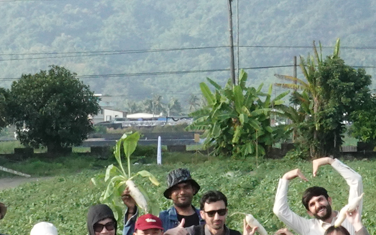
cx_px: 289
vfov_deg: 6.9
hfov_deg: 11.1
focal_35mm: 189
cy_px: 76
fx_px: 1936
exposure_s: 1/400
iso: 1000
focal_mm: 13.56
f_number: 11
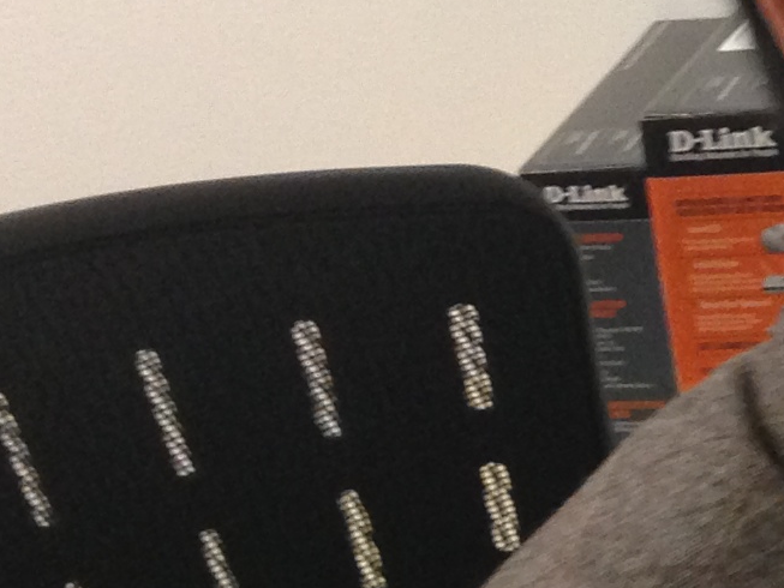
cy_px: 282
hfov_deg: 11.1
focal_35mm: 165
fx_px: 3738
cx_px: 1434
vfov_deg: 9.0
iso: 200
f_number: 2.4
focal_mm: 4.12
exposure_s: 1/20
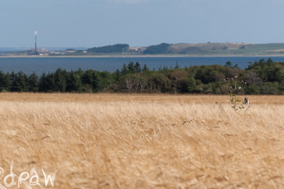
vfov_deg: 8.5
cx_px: 136
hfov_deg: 12.7
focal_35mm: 162
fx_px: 1277
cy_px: 92
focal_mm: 100
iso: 200
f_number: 5.6
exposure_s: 1/2500
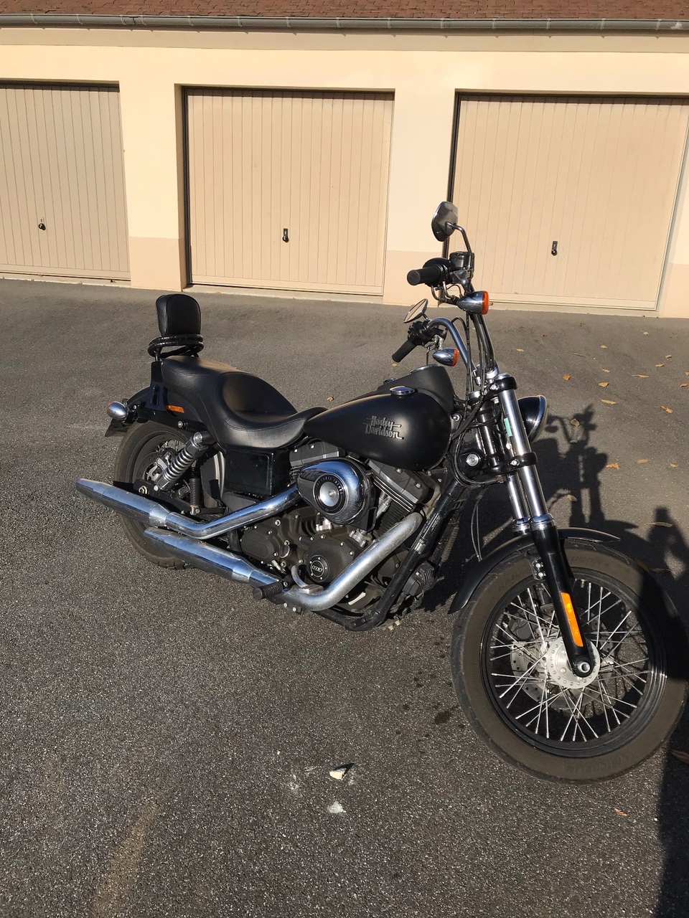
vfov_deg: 63.4
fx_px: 743
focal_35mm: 28
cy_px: 459
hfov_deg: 49.7
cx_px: 344
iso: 20
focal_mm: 3.99
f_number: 1.8
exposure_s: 1/3546
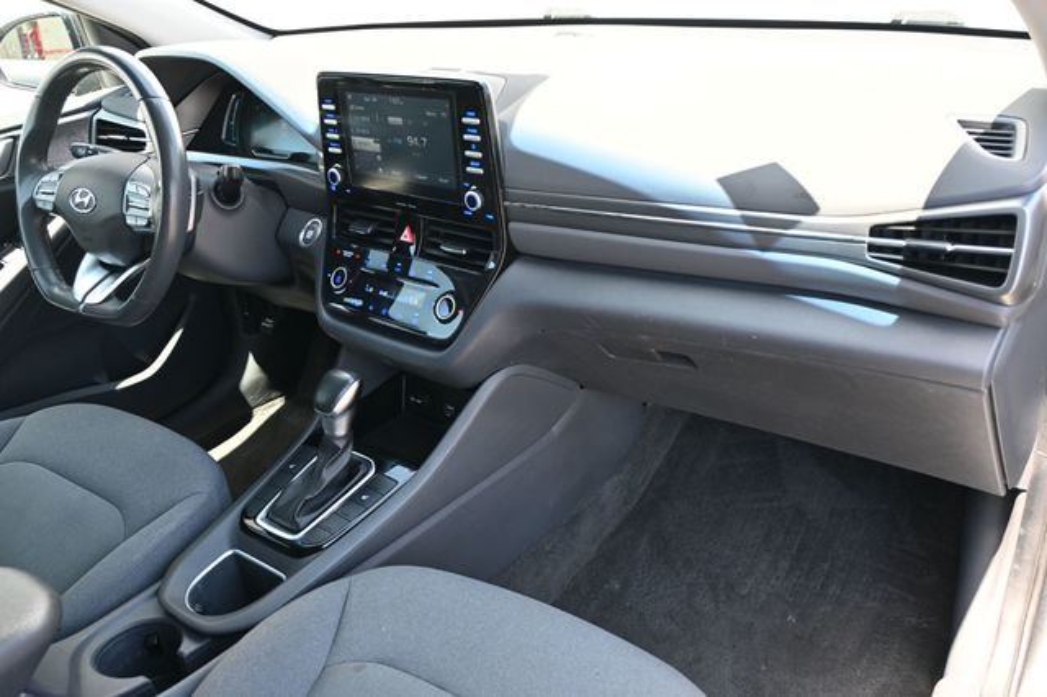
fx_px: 872
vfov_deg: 43.6
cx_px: 524
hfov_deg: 62.0
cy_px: 348
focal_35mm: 30
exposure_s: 1/125
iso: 500
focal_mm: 20
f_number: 3.8
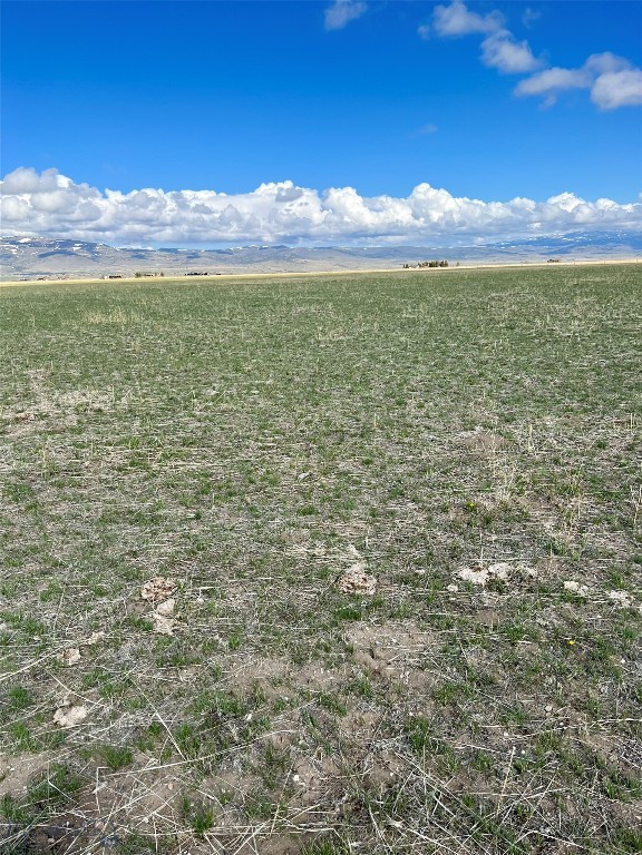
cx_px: 321
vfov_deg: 67.3
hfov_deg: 53.1
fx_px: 643
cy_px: 428
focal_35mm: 26
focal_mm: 5.7
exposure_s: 1/4274
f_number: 1.5
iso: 50
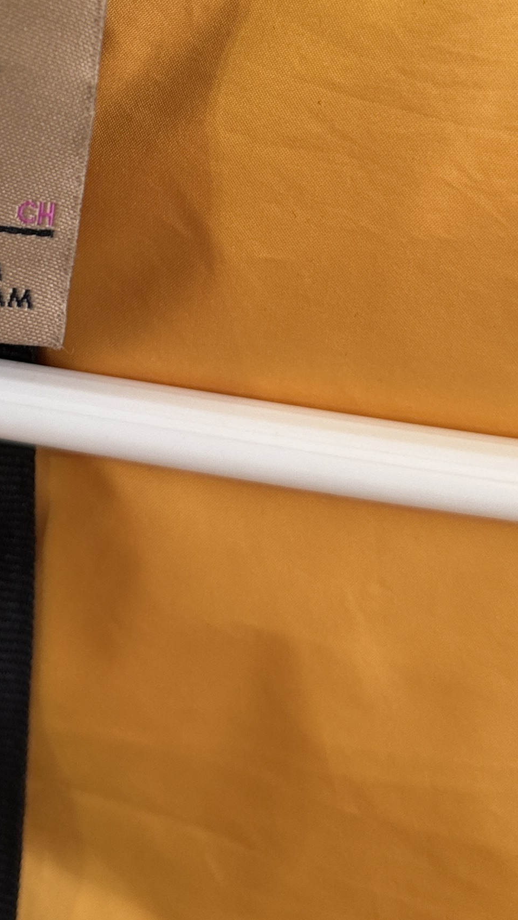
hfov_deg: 18.7
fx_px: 1514
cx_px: -41
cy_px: 26
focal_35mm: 62
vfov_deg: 31.6
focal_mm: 6.76
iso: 160
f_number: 1.78
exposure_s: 1/60
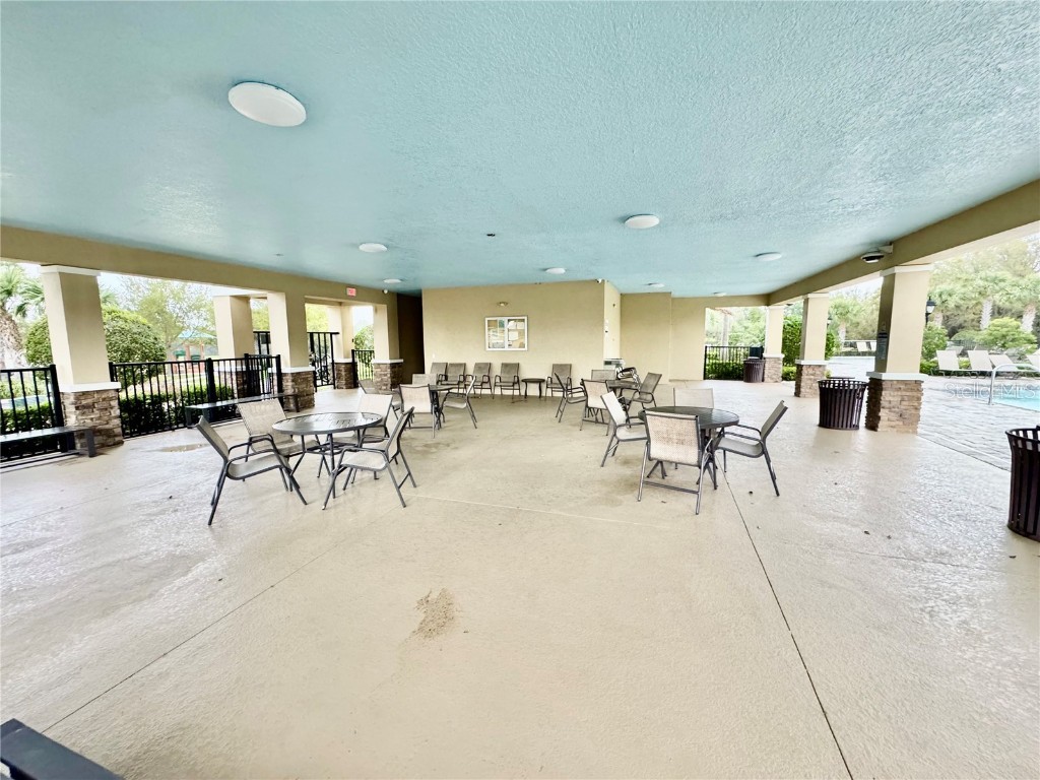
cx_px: 520
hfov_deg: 102.1
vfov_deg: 85.7
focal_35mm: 14
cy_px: 390
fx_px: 421
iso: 320
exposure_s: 1/99
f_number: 2.2
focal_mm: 2.22
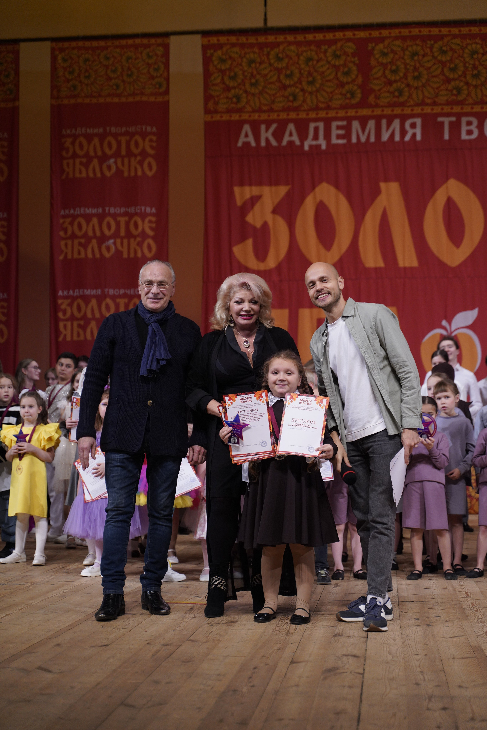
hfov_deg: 23.4
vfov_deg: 34.5
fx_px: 1177
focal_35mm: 58
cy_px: 365
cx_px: 244
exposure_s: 1/400
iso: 1250
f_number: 2.8
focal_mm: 58
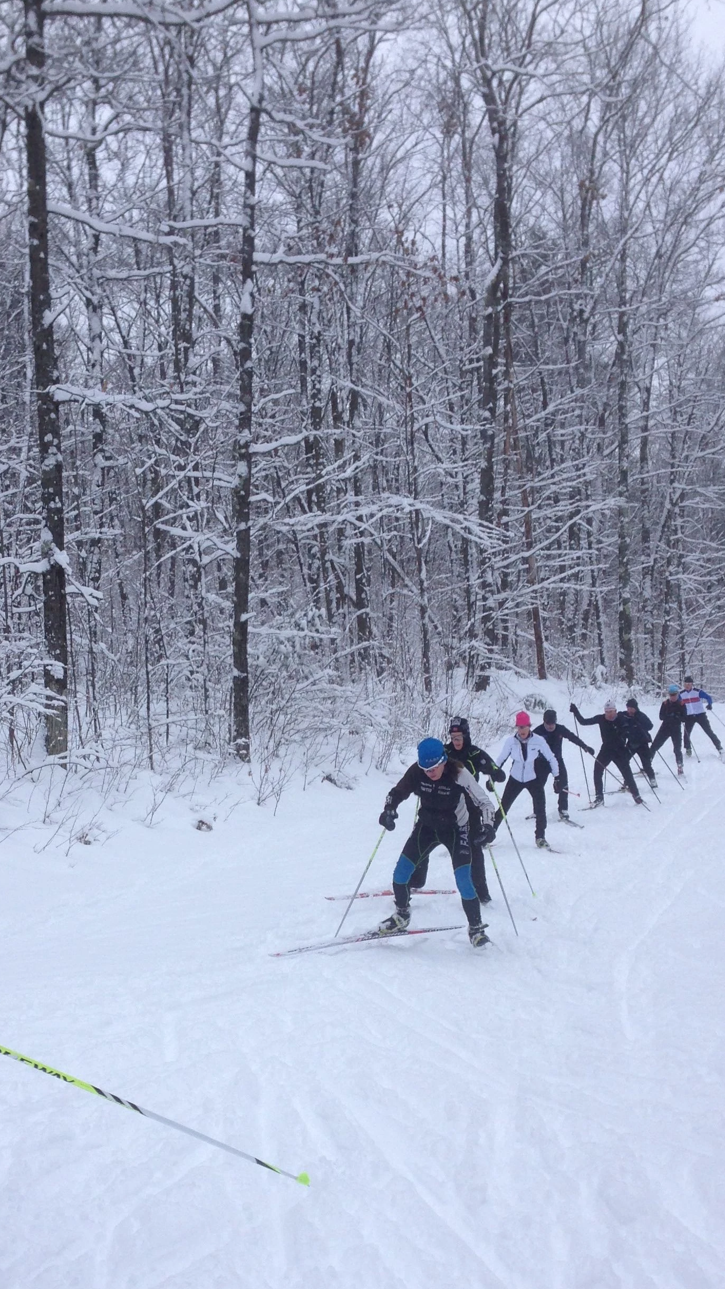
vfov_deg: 42.5
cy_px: 820
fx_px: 1641
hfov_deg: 24.8
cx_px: 266
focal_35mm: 48
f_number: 2.4
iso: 50
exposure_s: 1/369
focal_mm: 4.12
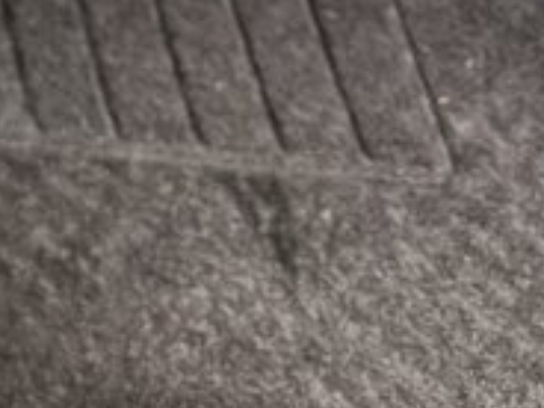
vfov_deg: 7.5
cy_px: -949
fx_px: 2624
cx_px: -931
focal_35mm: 167
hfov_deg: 9.8
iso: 100
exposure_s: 1/210
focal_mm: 6.76
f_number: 1.78
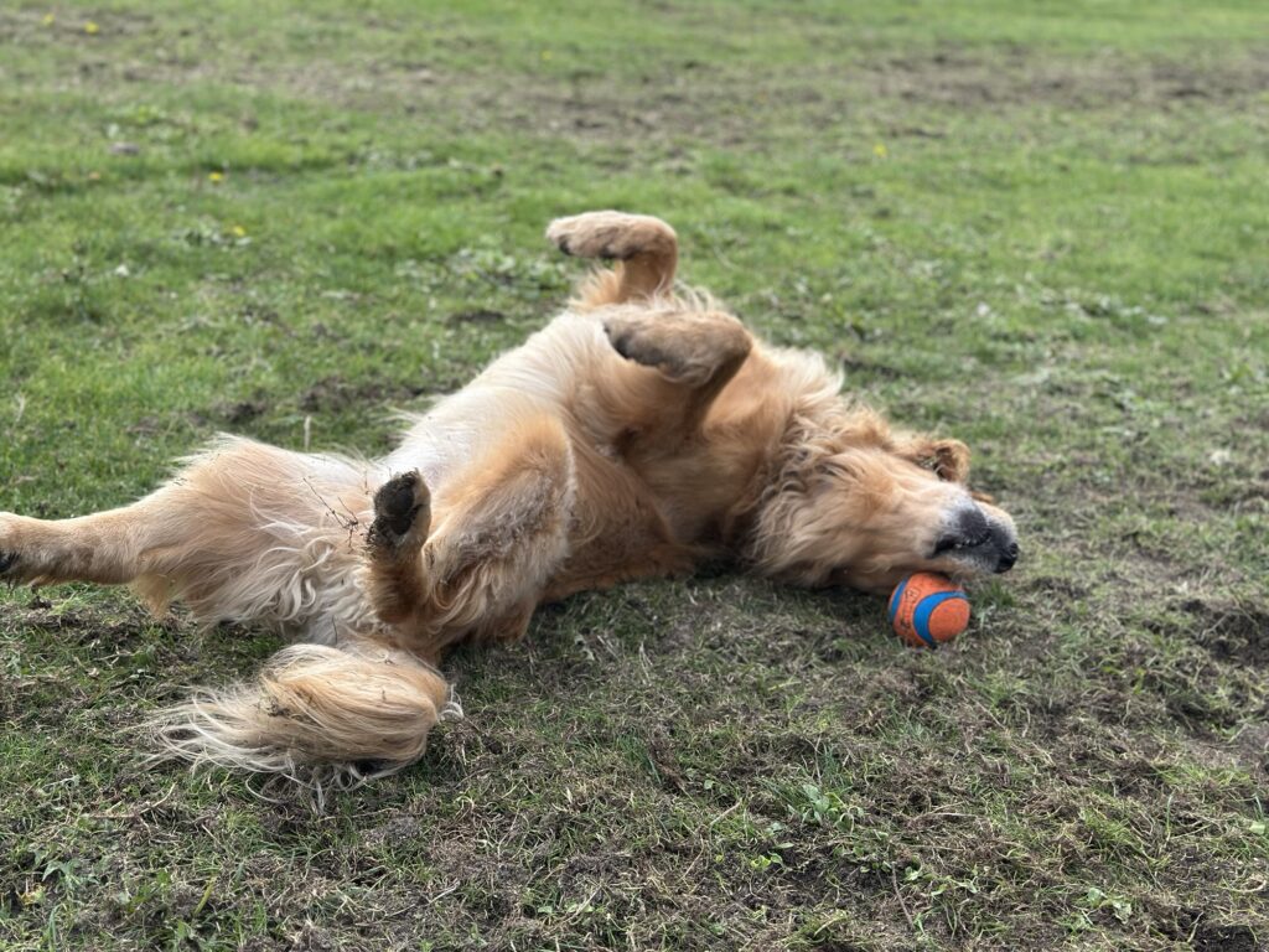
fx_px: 1760
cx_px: 634
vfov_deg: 30.3
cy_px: 476
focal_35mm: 48
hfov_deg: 39.7
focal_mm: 6.86
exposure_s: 1/1185
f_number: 1.78
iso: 80
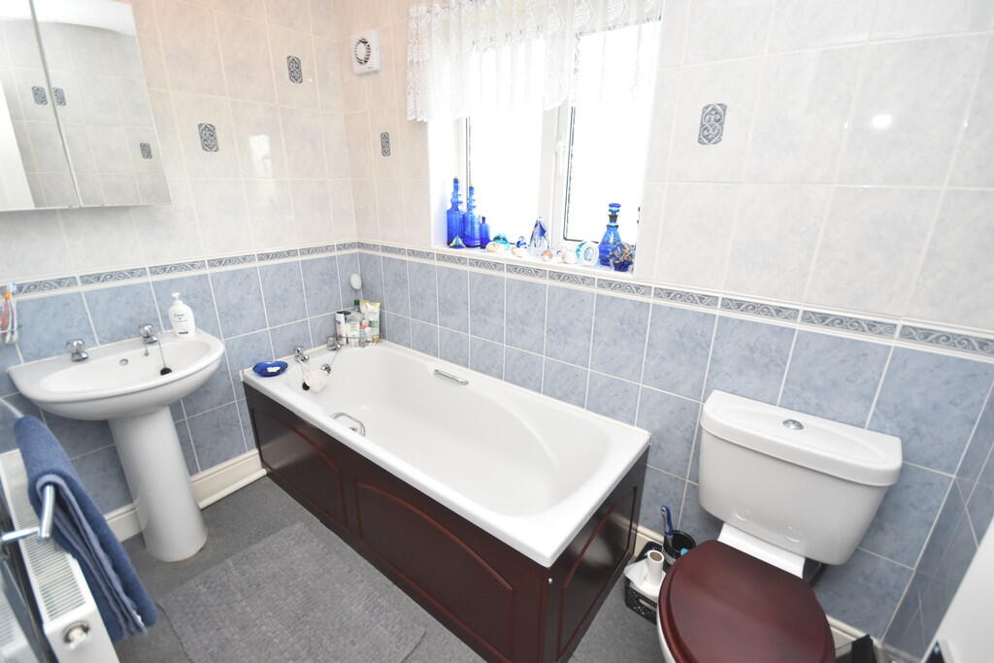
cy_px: 332
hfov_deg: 100.4
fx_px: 414
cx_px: 497
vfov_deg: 77.3
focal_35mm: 15
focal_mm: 10
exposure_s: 1/125
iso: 900
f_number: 4
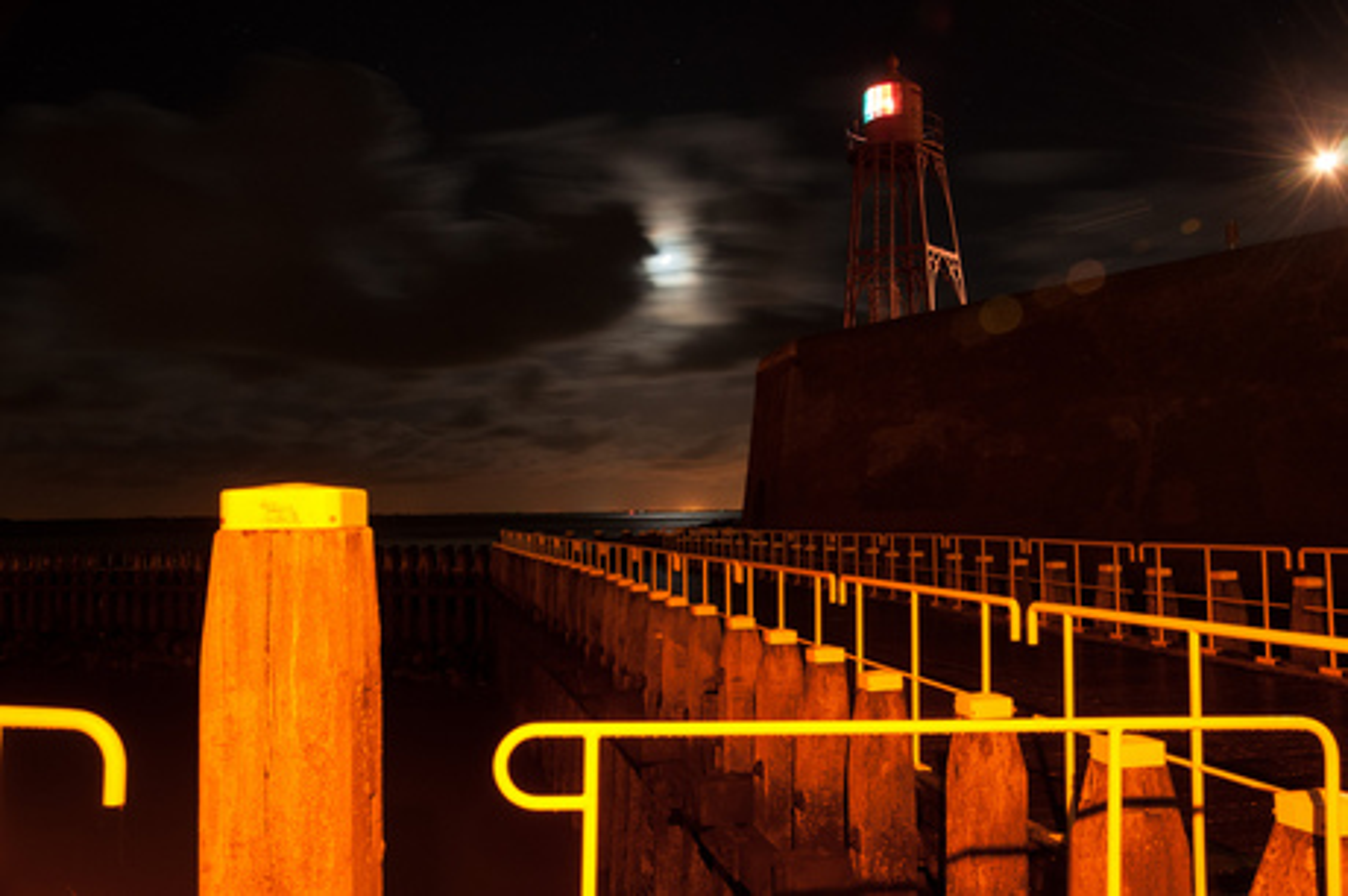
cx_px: 674
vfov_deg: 41.7
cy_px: 448
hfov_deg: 59.5
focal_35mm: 32
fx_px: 1179
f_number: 8
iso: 400
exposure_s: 30
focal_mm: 21
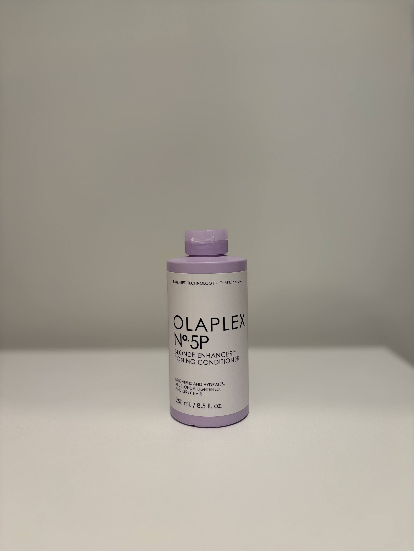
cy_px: 276
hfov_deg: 53.1
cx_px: 207
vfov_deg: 67.3
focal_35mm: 26
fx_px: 415
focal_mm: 5.96
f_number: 1.6
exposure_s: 1/60
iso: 200
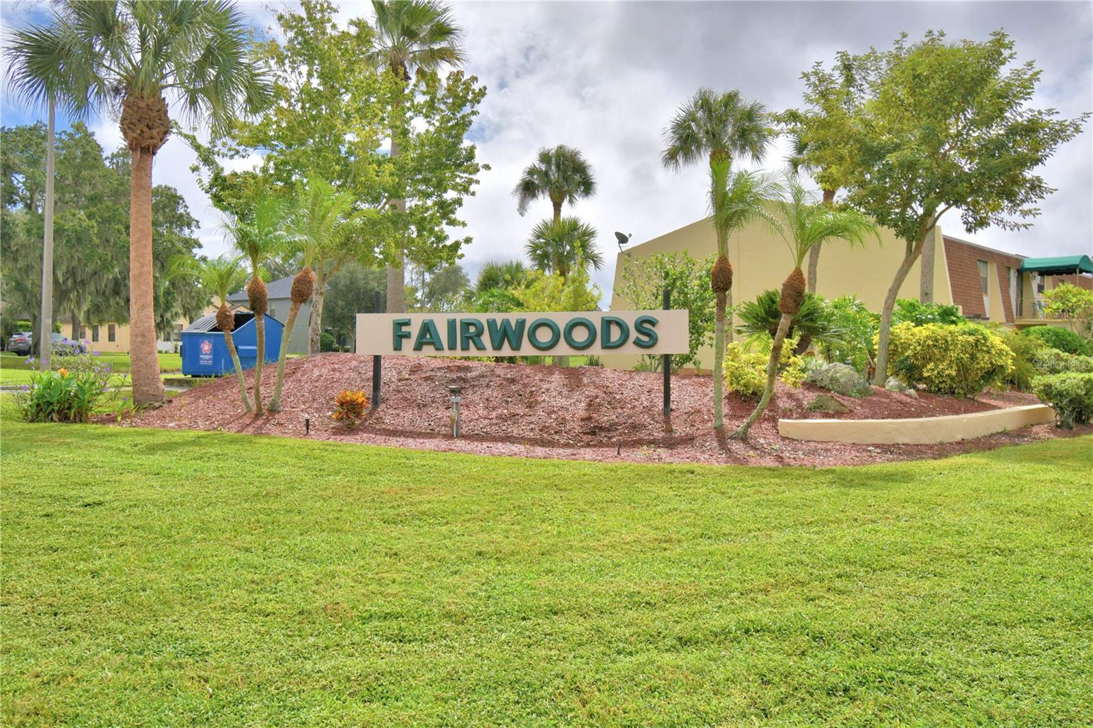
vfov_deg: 43.6
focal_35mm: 30
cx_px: 546
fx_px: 911
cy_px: 364
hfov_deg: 61.9
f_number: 5.6
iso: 100
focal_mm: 20
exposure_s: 1/1250
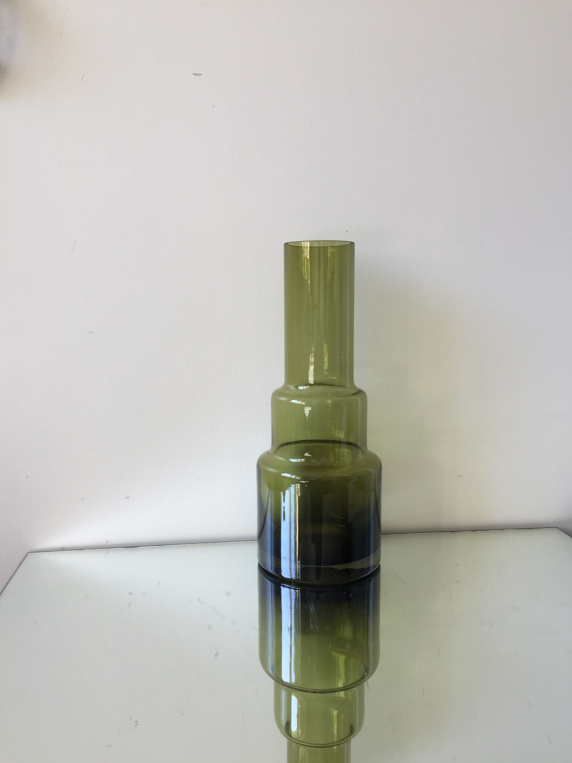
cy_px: 382
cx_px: 286
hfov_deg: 48.2
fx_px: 639
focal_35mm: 29
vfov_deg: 61.7
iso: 32
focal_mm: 4.15
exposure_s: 1/50
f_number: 2.2
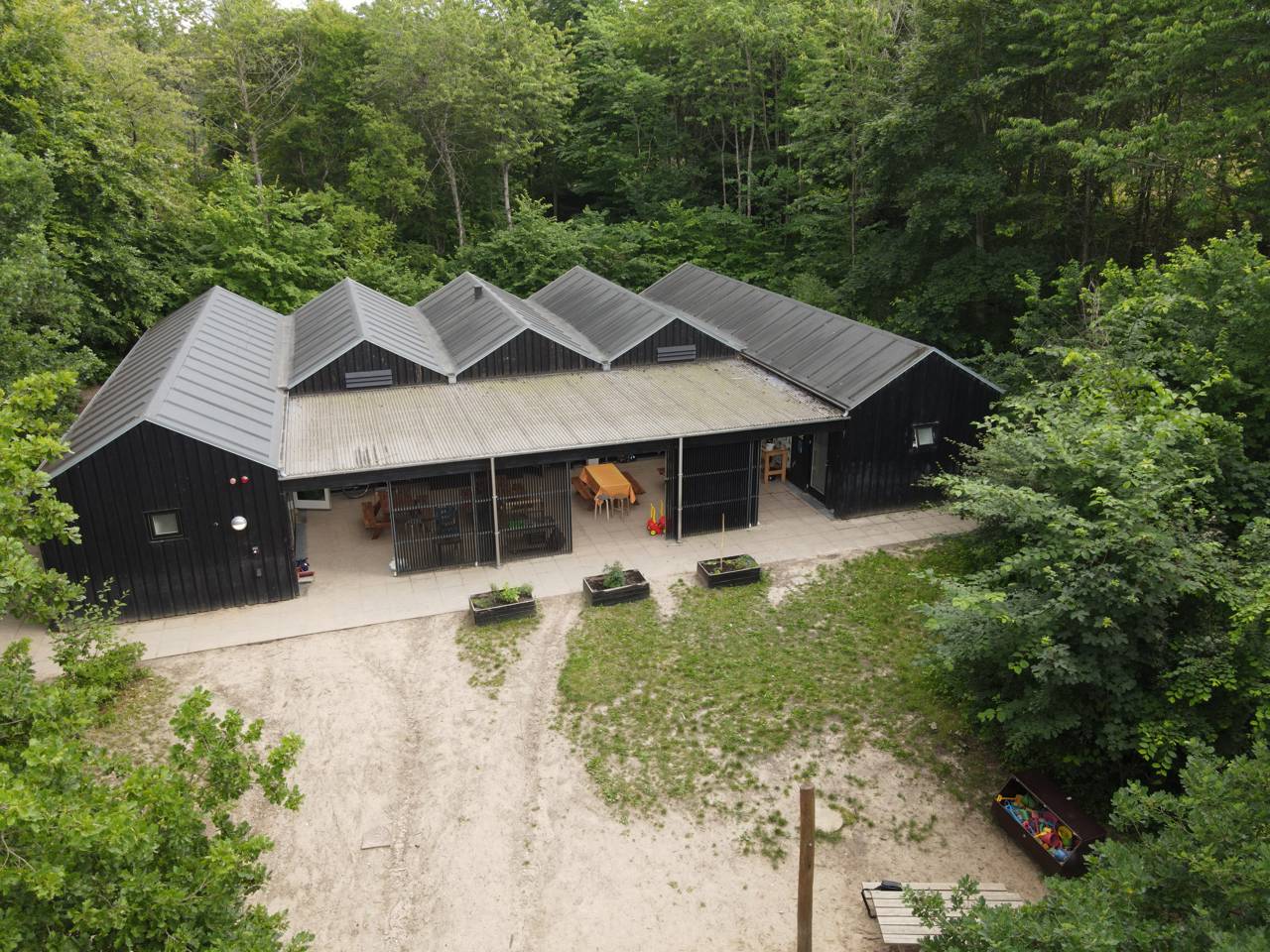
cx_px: 635
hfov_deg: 71.6
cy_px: 476
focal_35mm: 24
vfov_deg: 56.8
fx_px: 881
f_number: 2.8
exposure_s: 1/90
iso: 100
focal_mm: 4.5
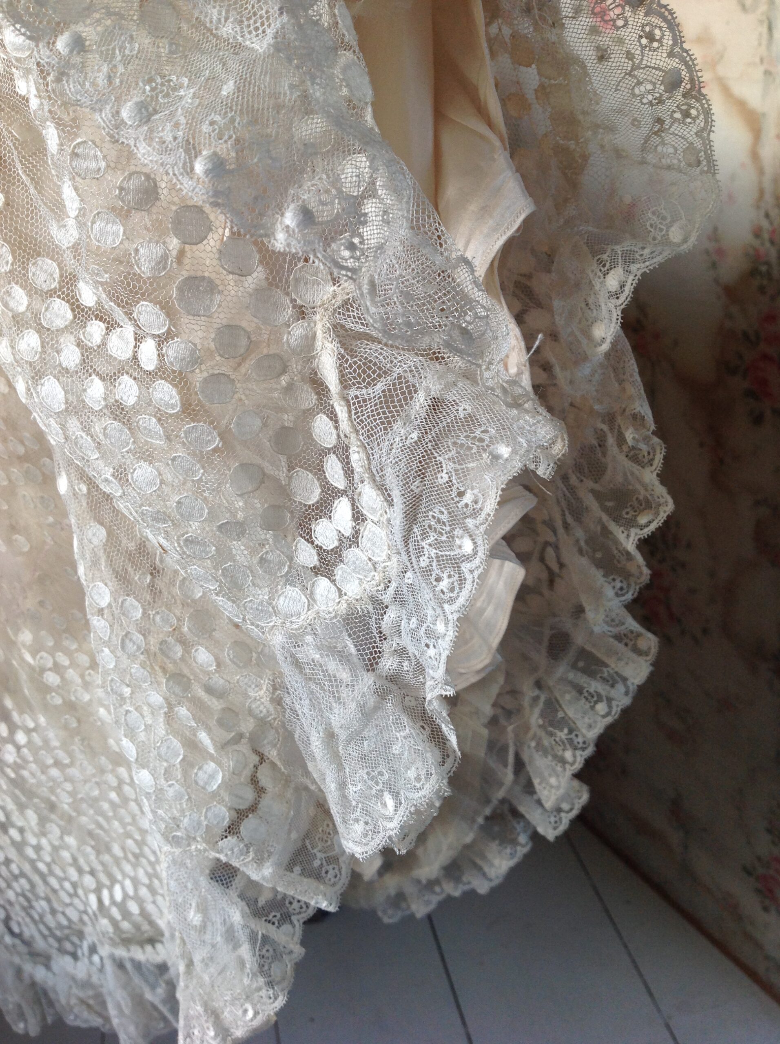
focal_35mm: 35
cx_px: 390
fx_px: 1054
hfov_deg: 40.6
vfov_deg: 52.7
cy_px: 522
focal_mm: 4.28
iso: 64
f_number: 2.4
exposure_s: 1/120
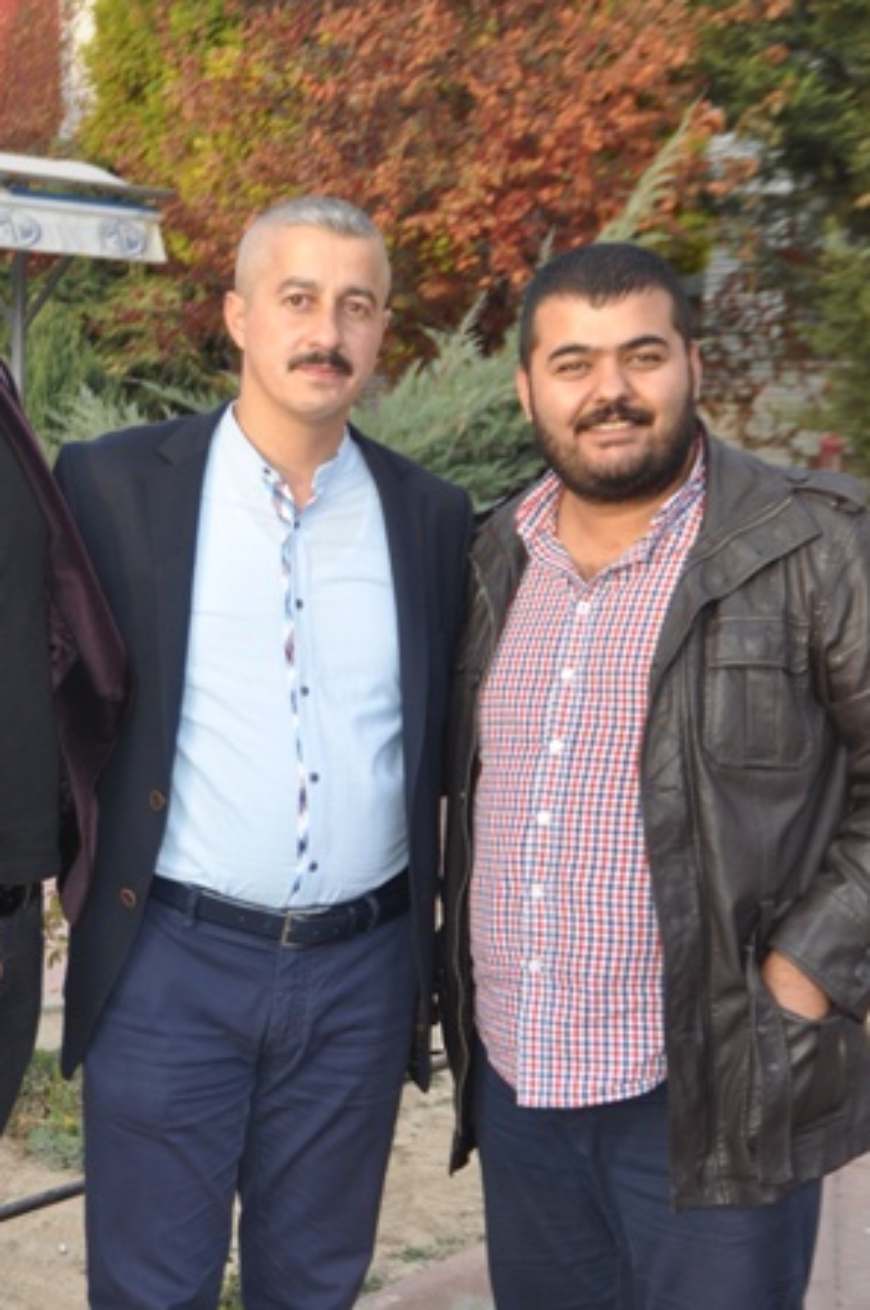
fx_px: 2426
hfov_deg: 20.2
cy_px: 805
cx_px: 257
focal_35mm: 67
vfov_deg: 30.1
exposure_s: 1/200
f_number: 4
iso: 250
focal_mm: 31
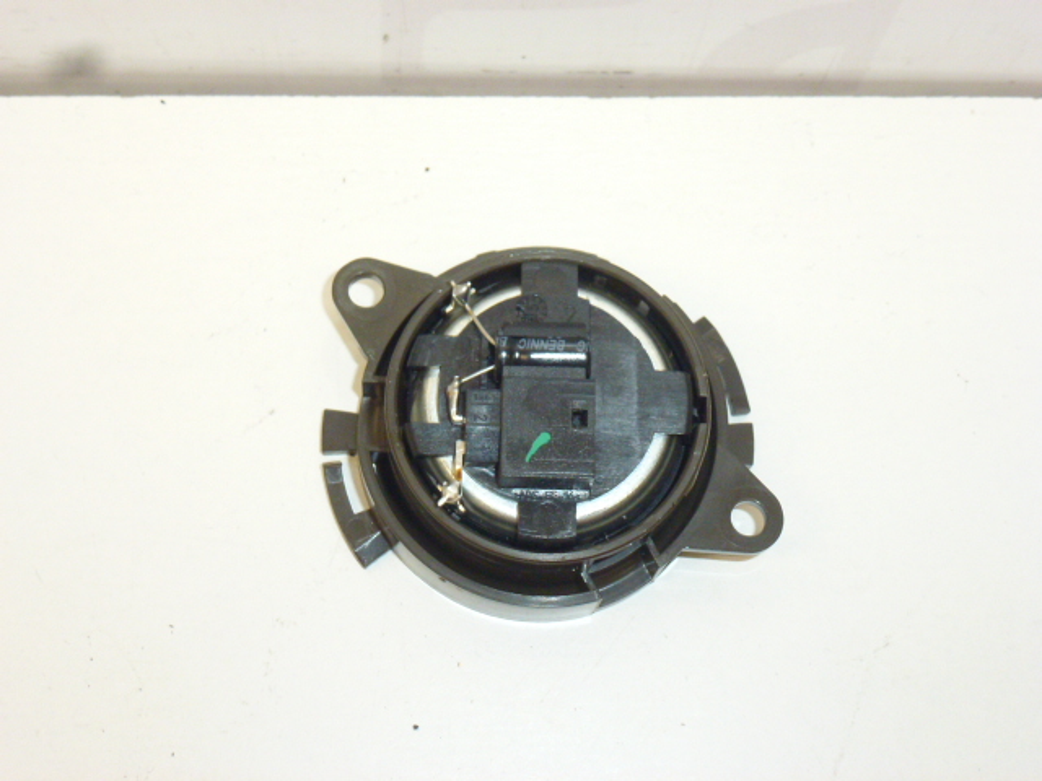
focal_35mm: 61
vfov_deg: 24.0
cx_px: 521
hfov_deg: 31.7
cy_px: 390
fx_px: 1836
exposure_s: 1/200
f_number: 4.5
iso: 400
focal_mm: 10.9
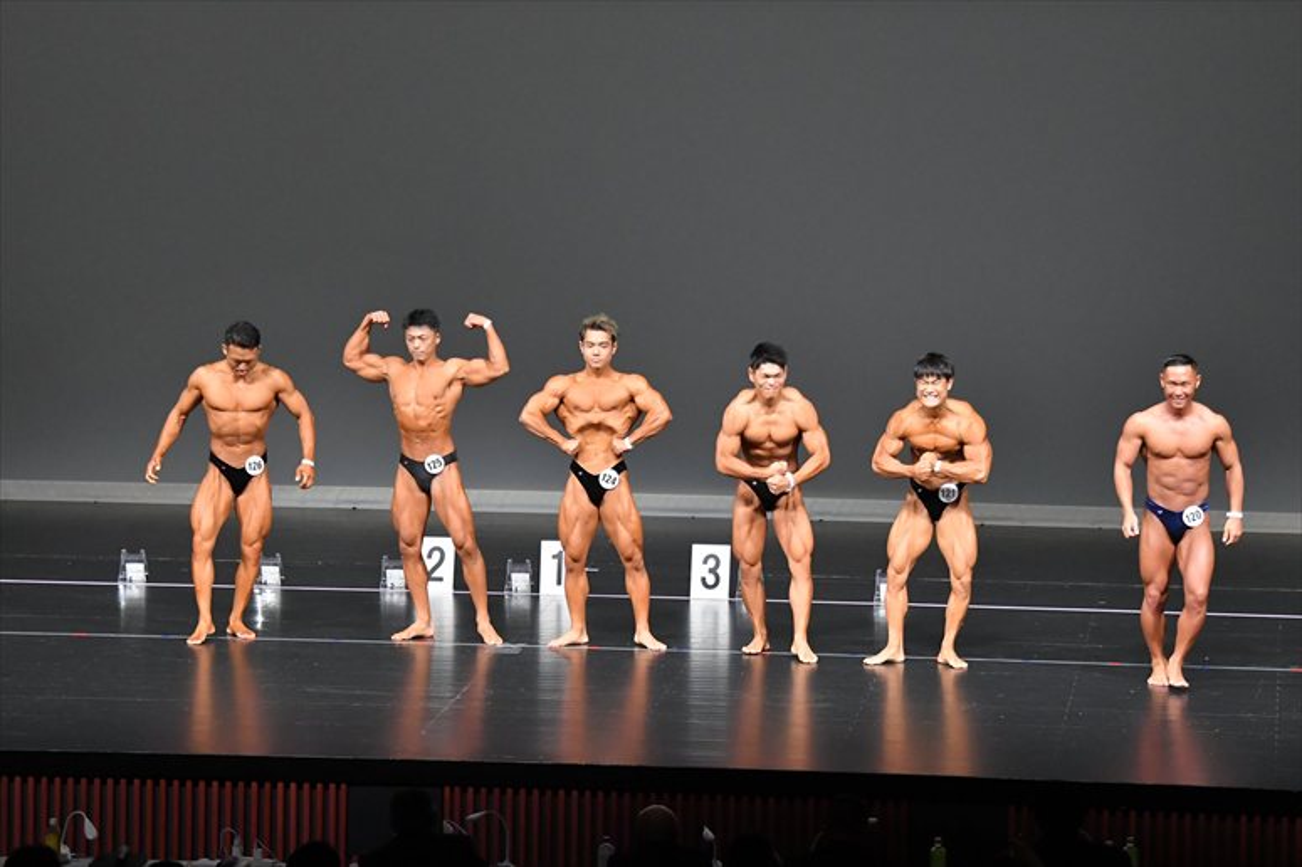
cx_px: 651
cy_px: 434
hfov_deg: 13.7
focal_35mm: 150
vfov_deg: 9.1
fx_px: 5422
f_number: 5.6
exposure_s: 1/400
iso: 5000
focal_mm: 100
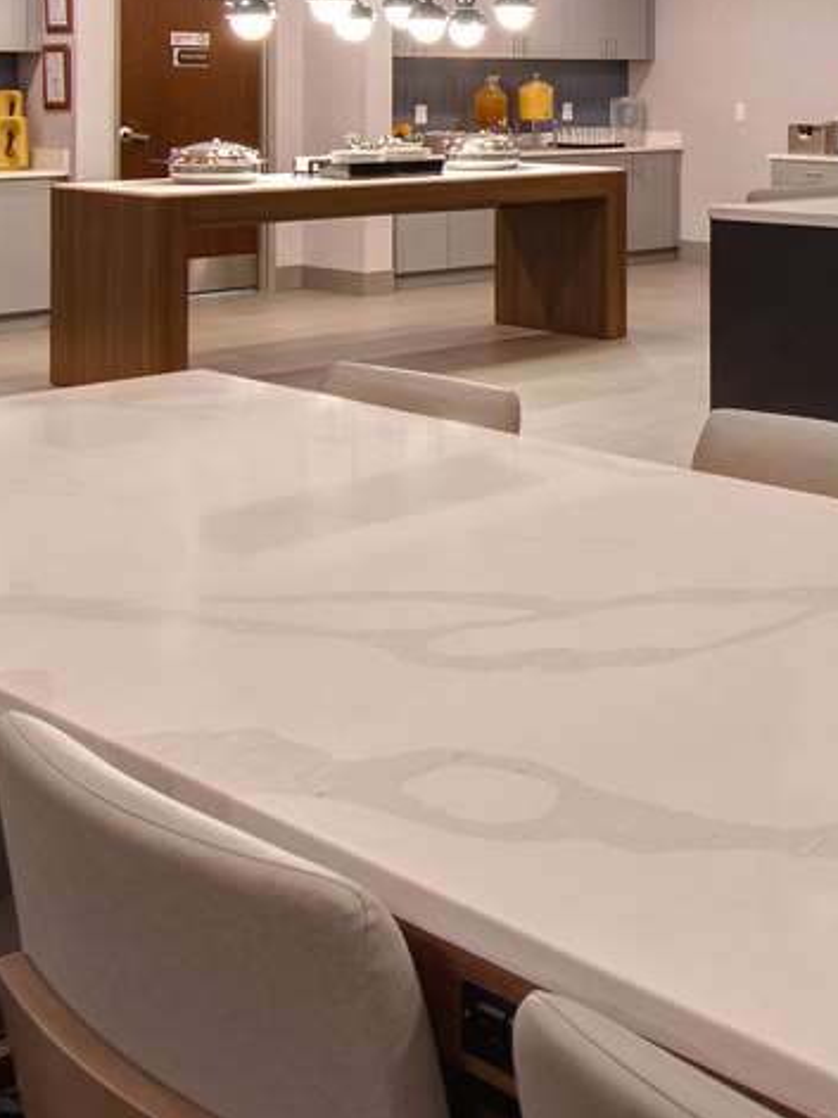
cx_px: 1049
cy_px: 221
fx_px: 1632
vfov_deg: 36.5
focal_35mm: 51
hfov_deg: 25.4
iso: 250
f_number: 7.1
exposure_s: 1/8
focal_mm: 11
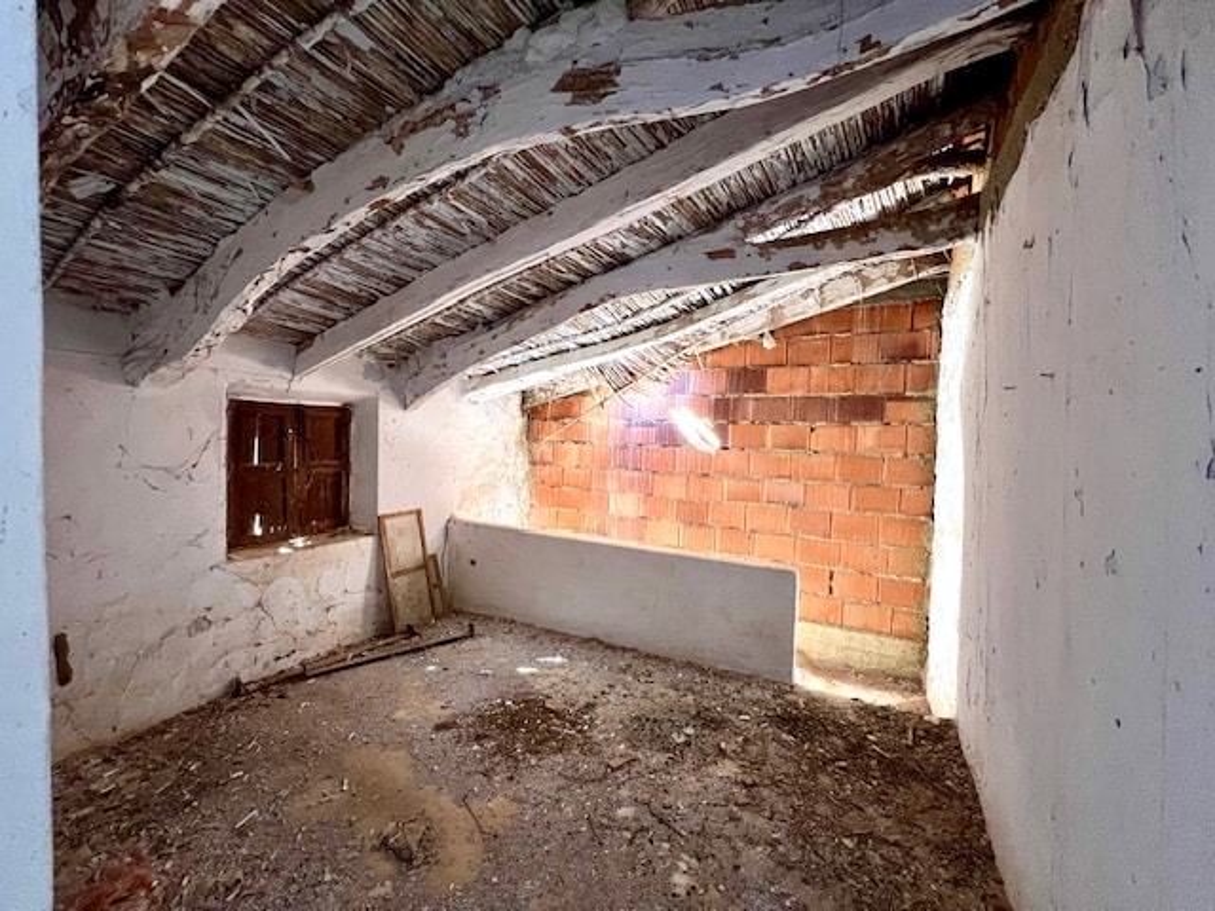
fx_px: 456
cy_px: 456
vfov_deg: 89.9
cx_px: 608
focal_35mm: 13
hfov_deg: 106.2
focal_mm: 1.57
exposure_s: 1/60
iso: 400
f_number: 1.8
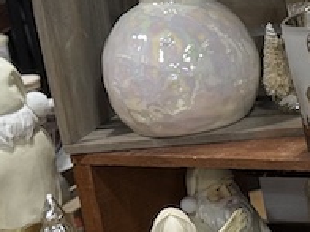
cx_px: 530
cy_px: 193
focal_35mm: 220
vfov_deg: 6.7
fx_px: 1970
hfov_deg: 8.7
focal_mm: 6.76
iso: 100
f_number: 1.78
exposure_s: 1/60
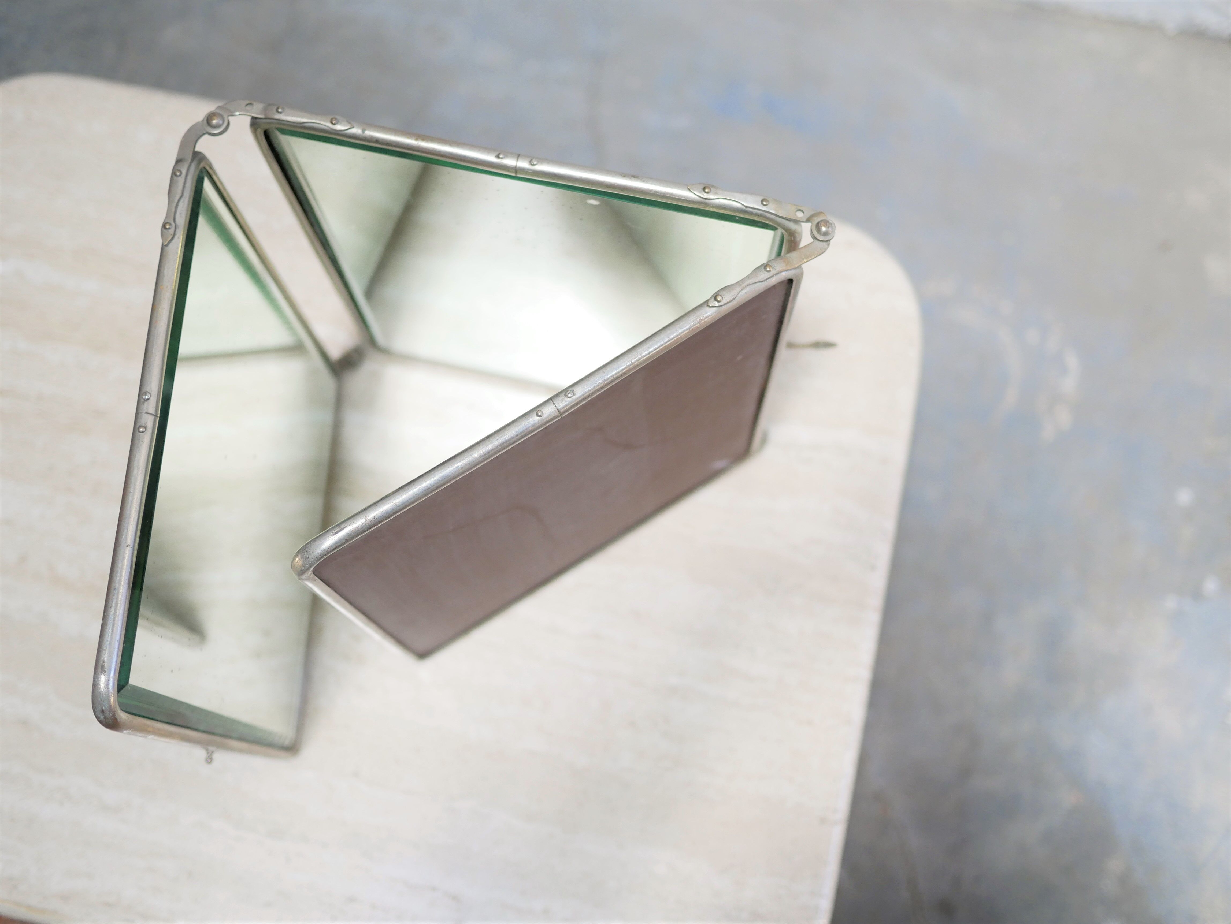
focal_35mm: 40
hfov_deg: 46.8
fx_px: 1423
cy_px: 462
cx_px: 616
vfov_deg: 36.0
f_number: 1.7
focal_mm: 20
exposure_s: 1/60
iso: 320
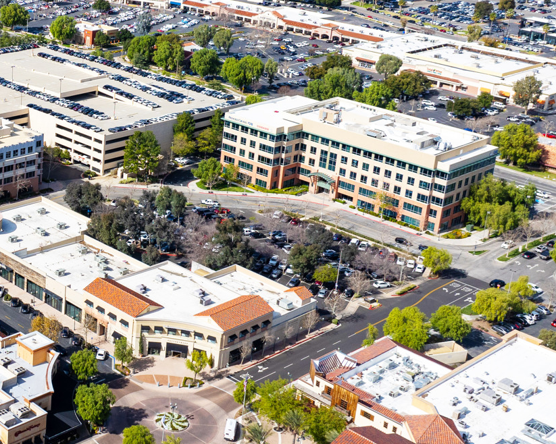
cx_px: -67
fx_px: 987
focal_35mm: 60
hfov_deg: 28.4
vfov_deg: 25.3
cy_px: 153
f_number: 2.8
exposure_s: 1/80
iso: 110
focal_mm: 12.29
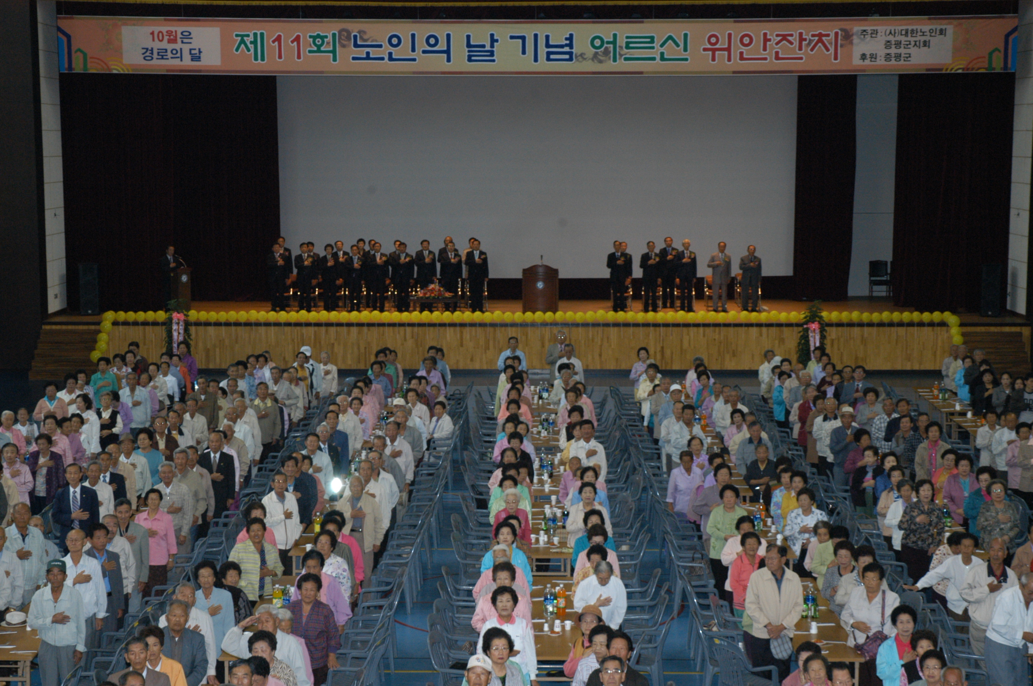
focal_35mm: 69
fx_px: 1978
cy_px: 343
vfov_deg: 19.7
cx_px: 516
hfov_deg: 29.3
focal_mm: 46
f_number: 7.1
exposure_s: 1/60
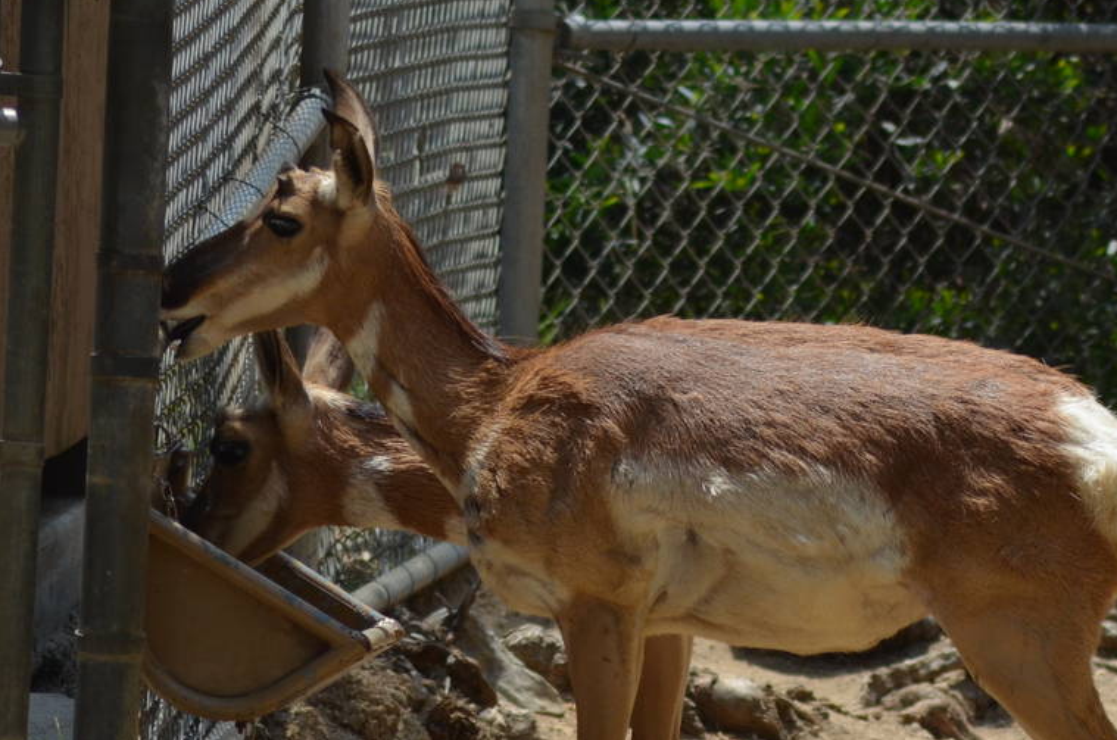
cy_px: 631
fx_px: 18118
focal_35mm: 585
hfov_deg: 3.5
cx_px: 940
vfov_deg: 2.3
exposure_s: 1/2000
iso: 360
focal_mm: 185
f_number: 5.6
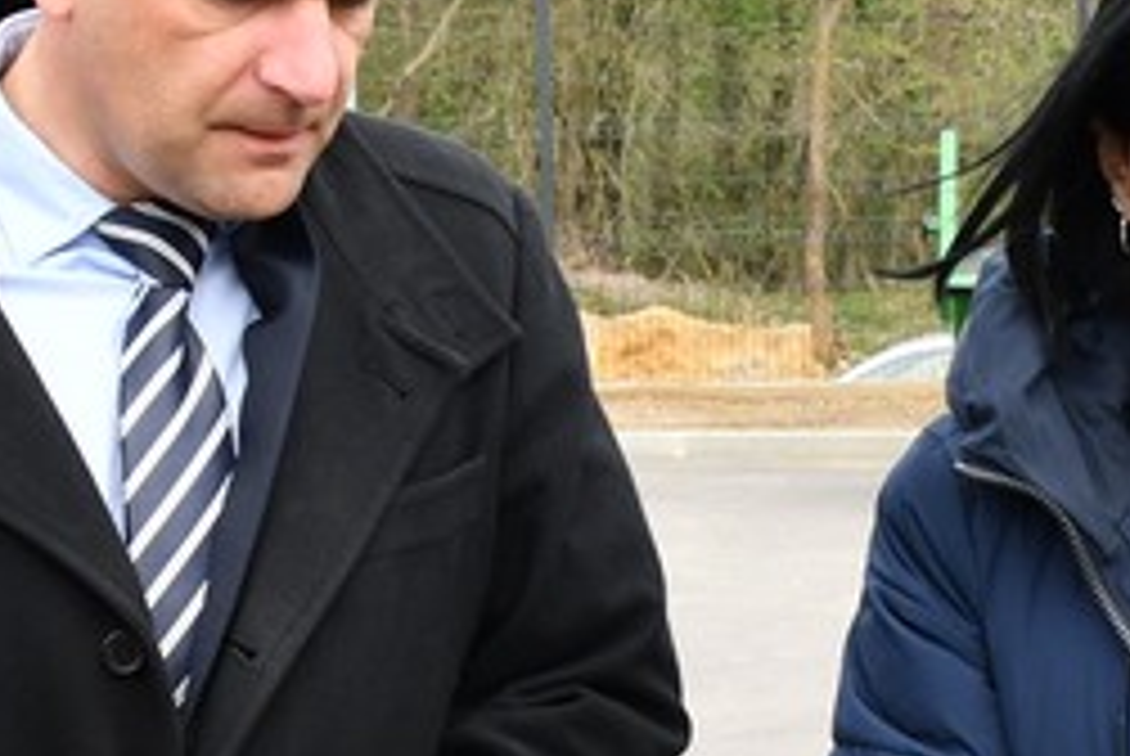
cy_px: 394
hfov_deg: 12.6
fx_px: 5122
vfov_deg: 8.4
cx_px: 779
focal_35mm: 163
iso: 200
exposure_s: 1/250
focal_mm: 27
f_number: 7.1
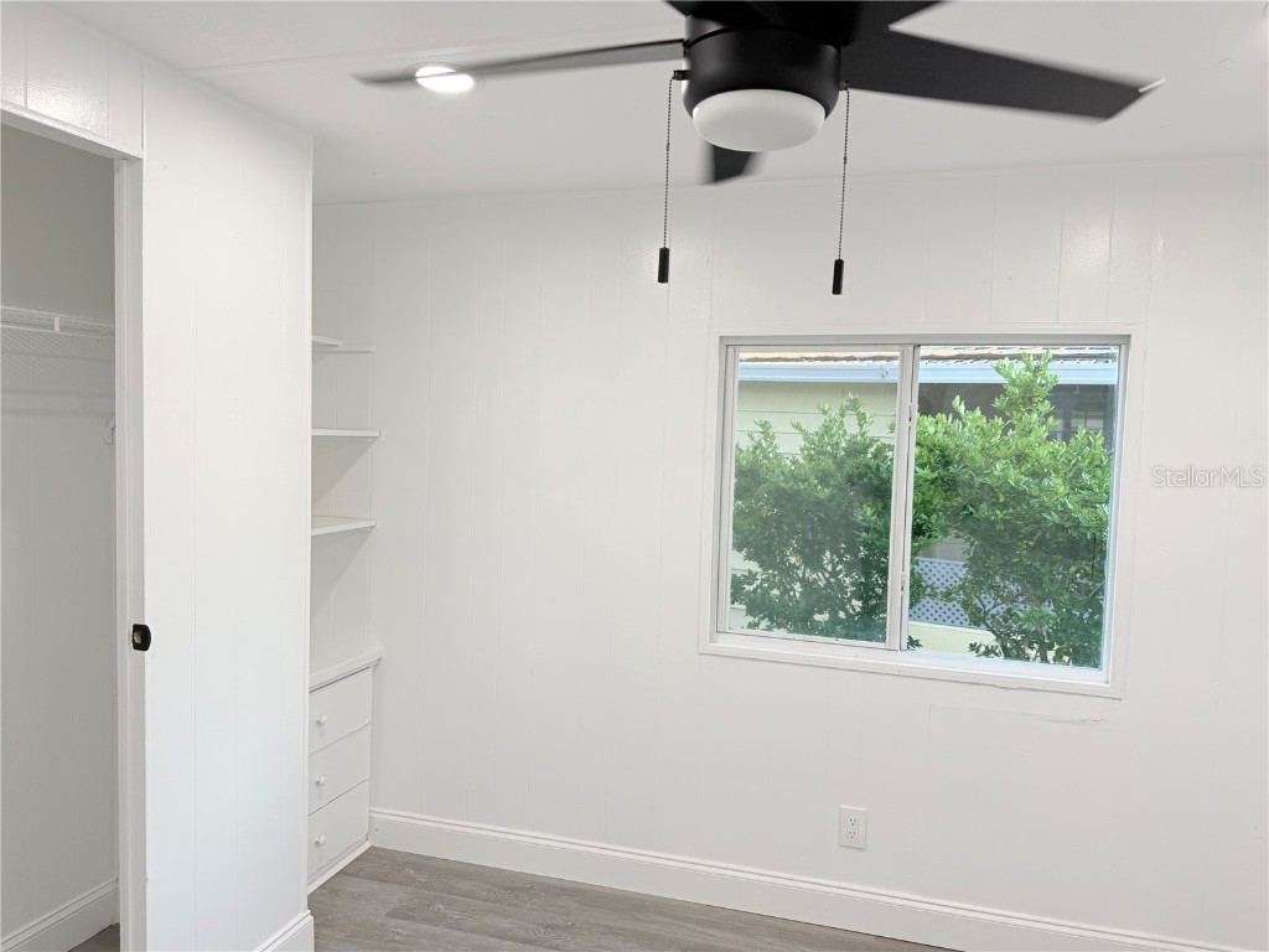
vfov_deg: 56.8
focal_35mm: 24
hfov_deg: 71.6
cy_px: 476
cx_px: 634
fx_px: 880
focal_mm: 6.76
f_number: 1.78
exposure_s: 1/120
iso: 80
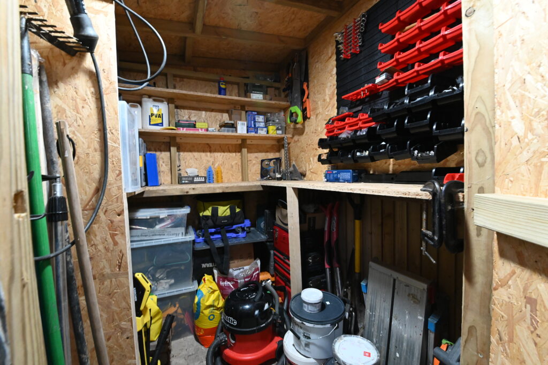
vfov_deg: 77.2
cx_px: 274
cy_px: 182
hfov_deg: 100.4
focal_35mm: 15
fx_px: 228
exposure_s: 1/2.5
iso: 6400
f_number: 10
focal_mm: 15
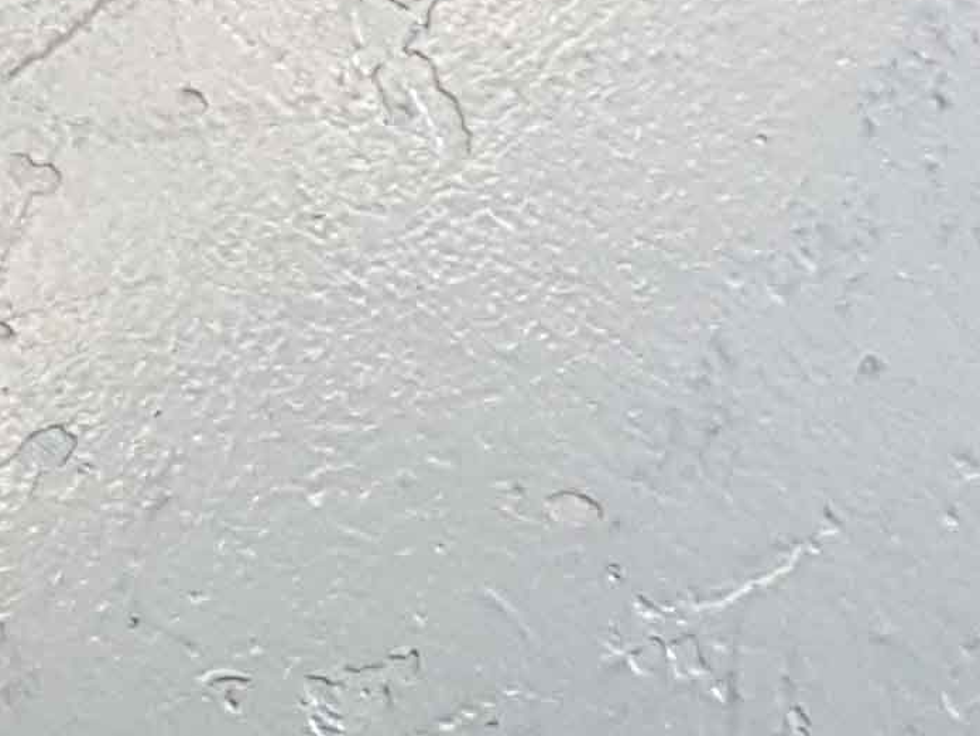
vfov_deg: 8.5
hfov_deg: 10.7
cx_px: -1560
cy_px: -1321
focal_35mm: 151
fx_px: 4276
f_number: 1.7
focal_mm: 4.2
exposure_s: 1/25
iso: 250
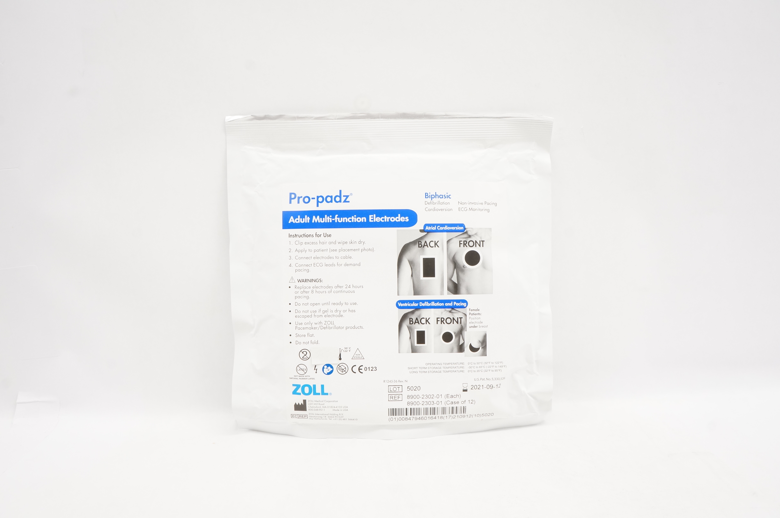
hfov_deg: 67.4
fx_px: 584
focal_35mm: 27
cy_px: 259
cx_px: 390
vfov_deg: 47.8
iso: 800
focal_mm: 18
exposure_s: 1/25
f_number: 11
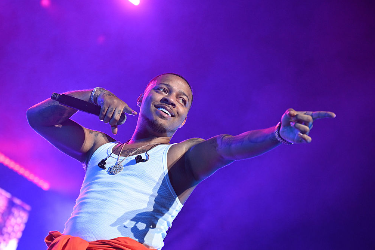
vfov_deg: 13.5
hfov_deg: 20.2
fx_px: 1051
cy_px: 124
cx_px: 187
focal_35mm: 101
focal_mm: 66
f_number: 2.8
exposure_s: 1/800
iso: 1600
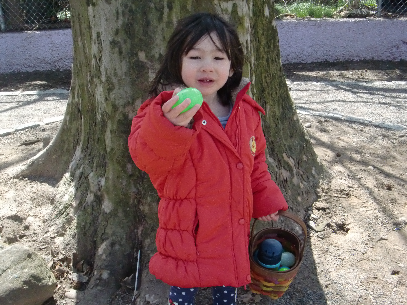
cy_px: 152
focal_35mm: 38
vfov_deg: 37.7
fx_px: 447
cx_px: 204
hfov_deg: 49.0
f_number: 3.9
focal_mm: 6.66
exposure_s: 1/800
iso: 400
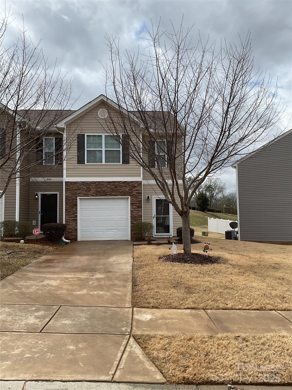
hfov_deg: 48.2
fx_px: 326
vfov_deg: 61.7
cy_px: 195
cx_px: 146
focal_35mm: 29
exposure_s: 1/1577
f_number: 1.8
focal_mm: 3
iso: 16
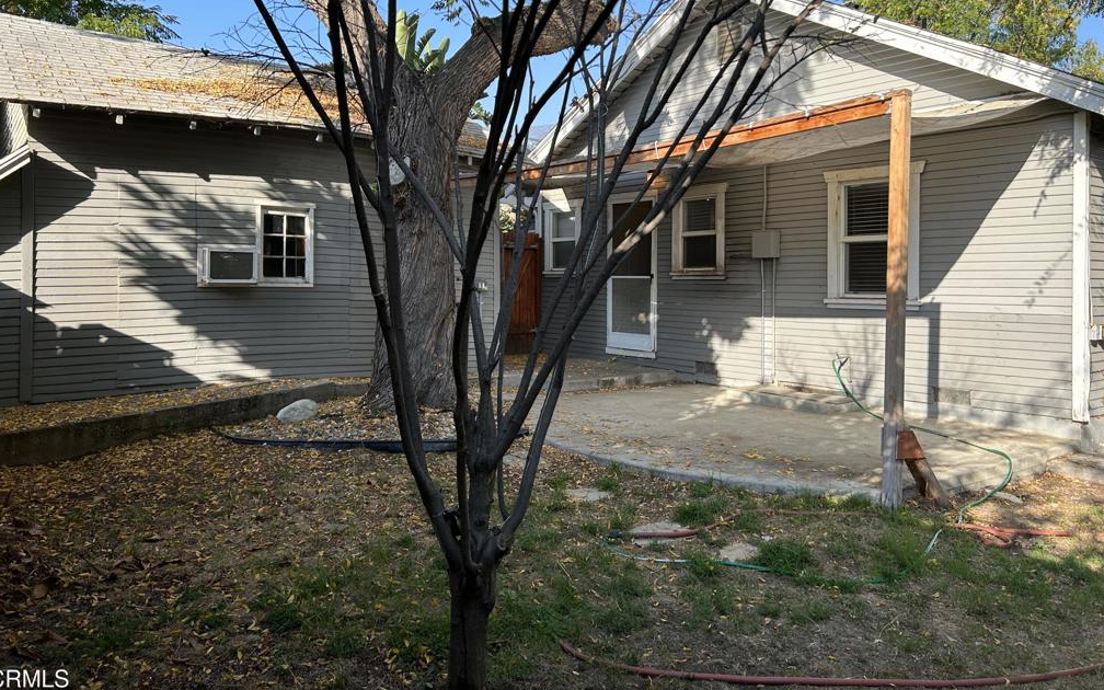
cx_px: 547
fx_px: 842
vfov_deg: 44.4
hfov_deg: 66.5
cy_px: 297
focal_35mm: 28
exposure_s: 1/1038
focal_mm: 5.7
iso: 50
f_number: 1.5
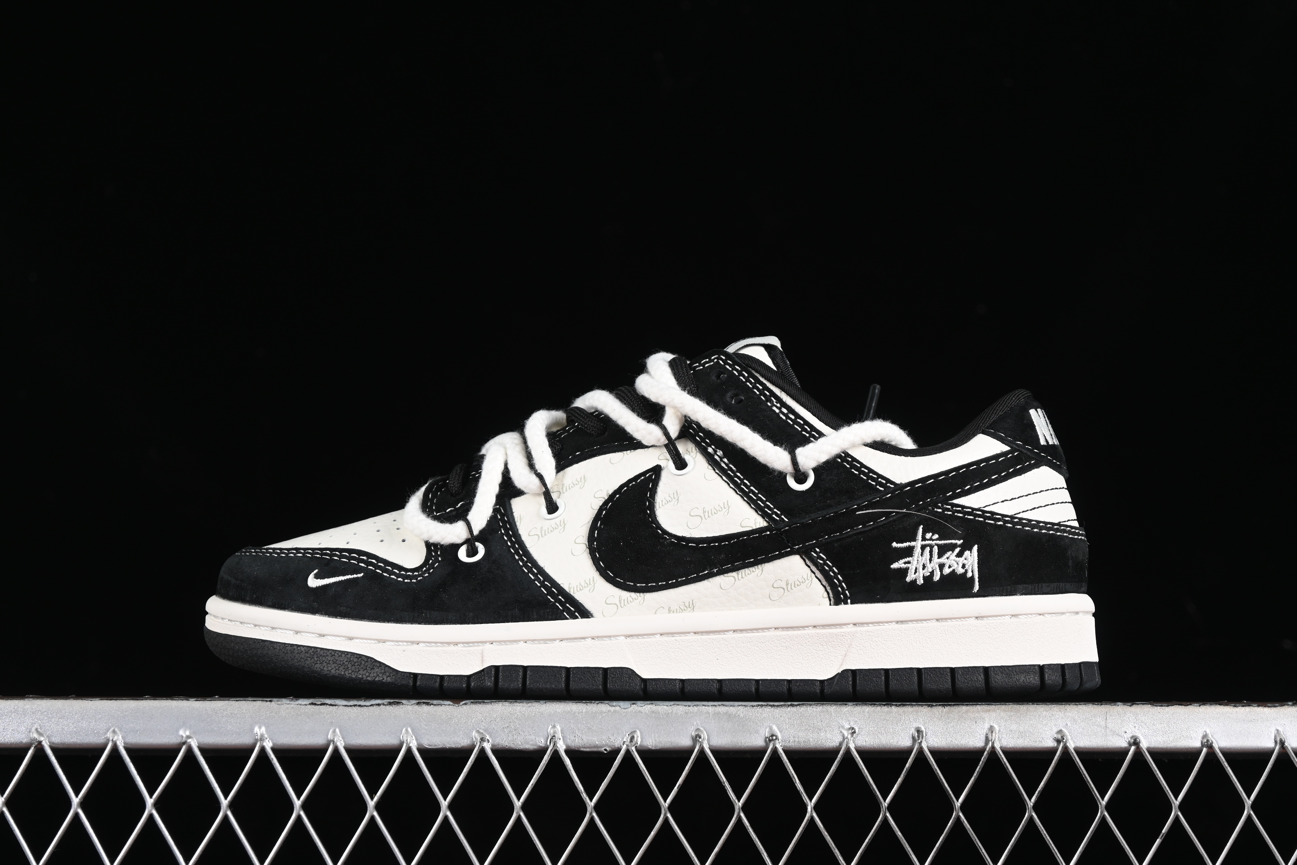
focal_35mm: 75
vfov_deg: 18.2
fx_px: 2702
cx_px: 648
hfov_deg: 27.0
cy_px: 432
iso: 160
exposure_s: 1/60
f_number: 6.3
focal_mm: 50
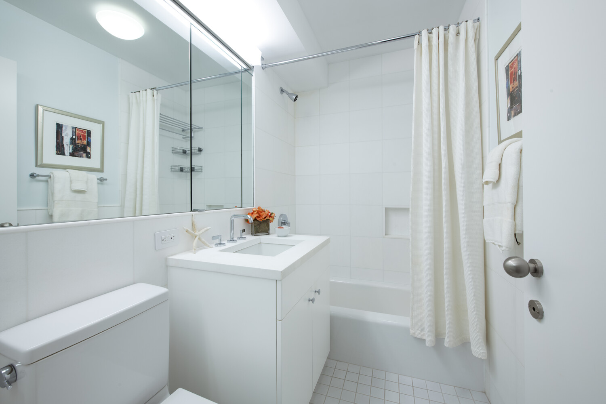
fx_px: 236
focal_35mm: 14
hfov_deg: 104.3
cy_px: 202
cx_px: 303
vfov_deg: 81.2
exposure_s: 1/5
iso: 160
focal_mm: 14
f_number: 13
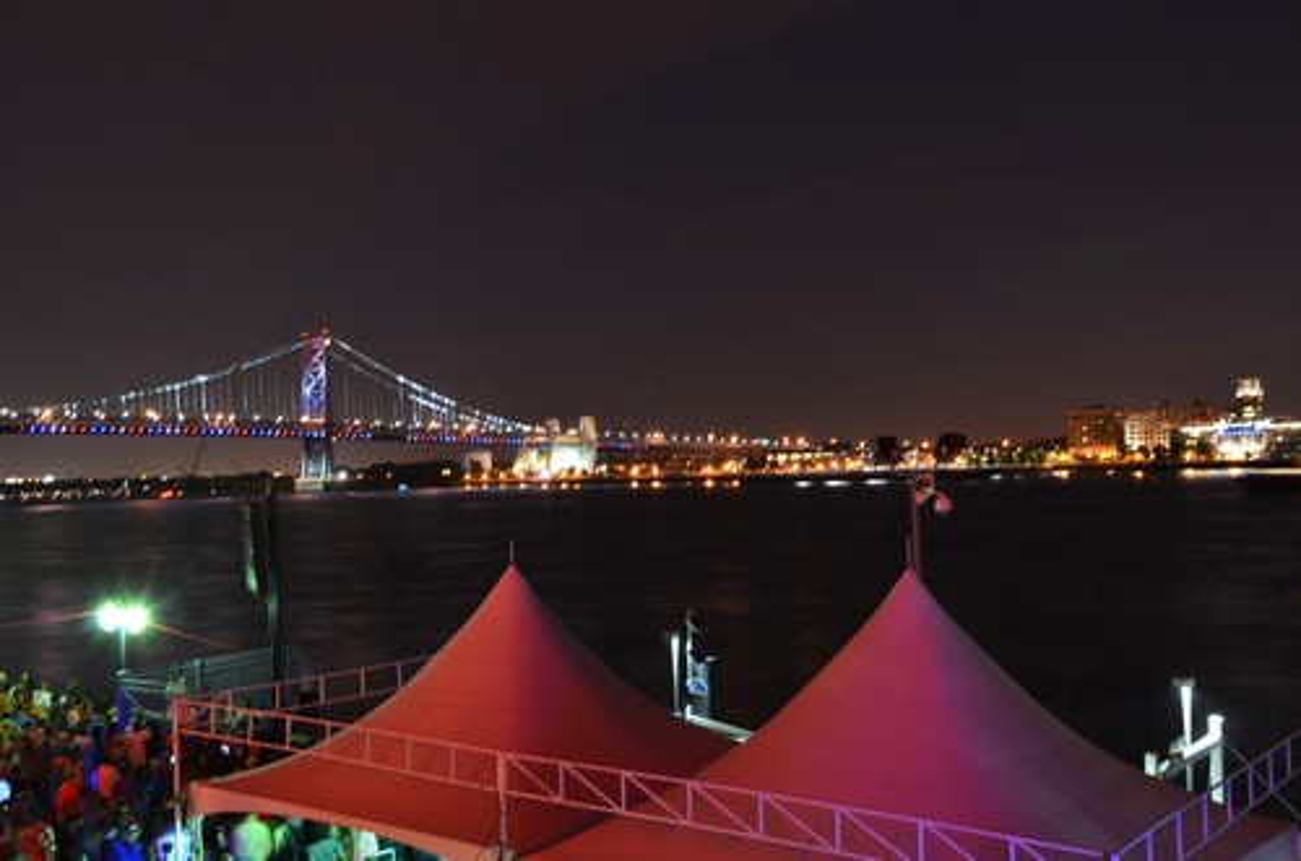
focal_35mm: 36
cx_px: 650
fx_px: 1298
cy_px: 430
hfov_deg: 53.2
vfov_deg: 36.7
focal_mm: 24
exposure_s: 8.4
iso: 200
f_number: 8
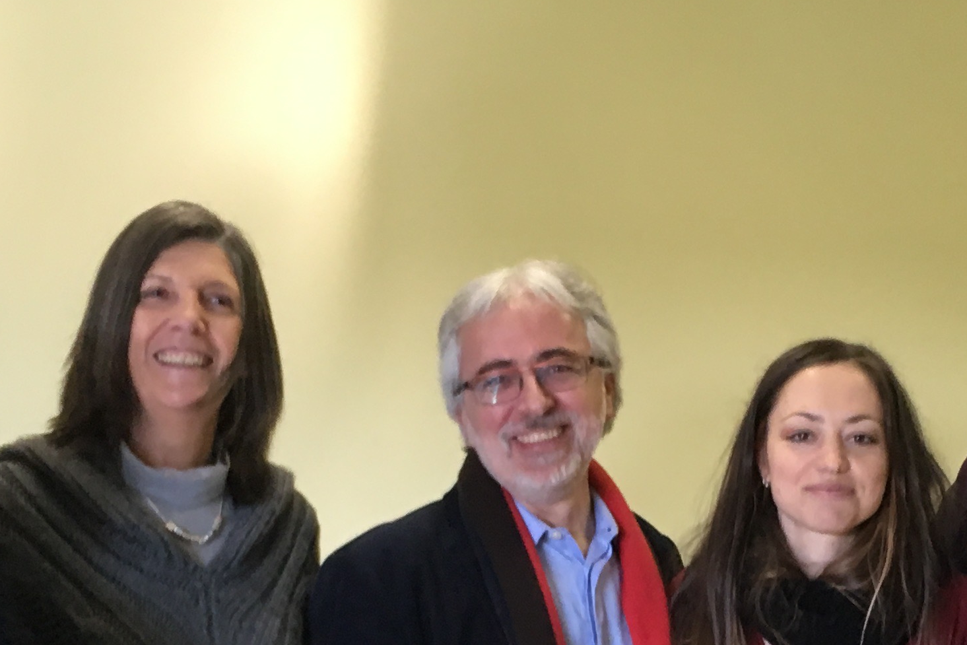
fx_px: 2230
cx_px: 721
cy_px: 799
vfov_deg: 15.8
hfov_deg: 24.2
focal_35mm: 83
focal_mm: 4.15
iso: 125
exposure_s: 1/33
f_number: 2.2
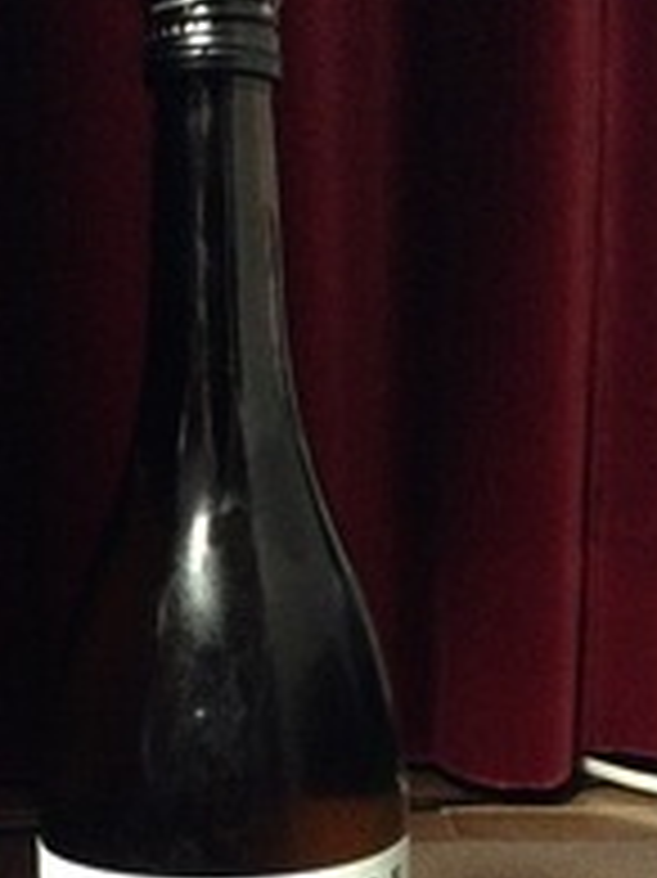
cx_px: 241
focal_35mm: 61
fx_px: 1545
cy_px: 626
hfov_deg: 23.9
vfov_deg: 31.3
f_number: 2.4
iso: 640
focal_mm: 3.3
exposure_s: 1/15
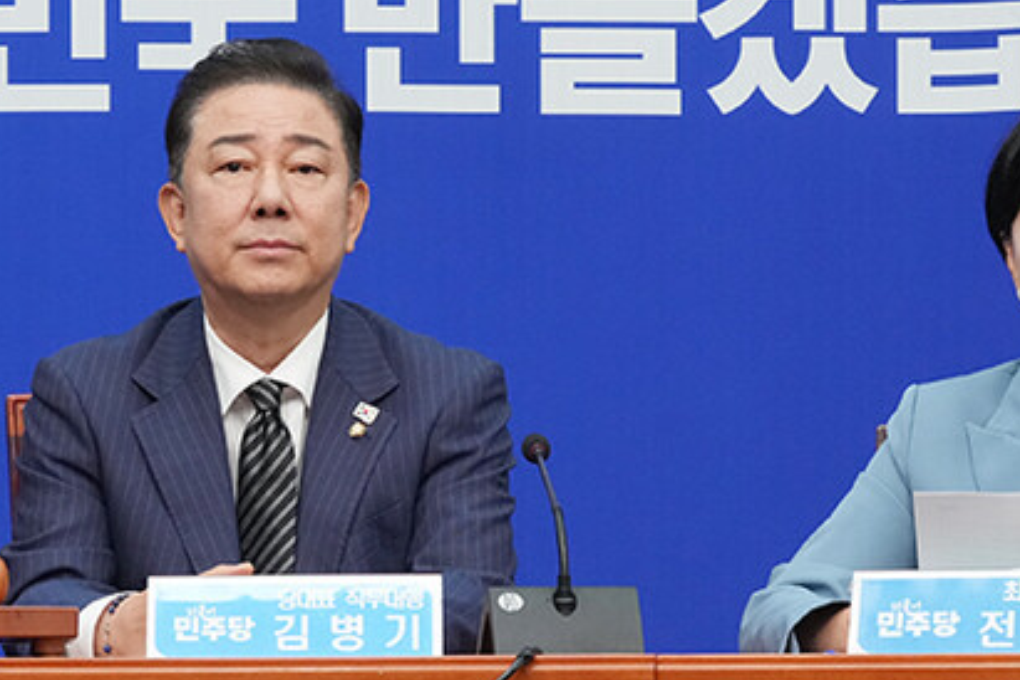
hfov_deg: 11.7
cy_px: 556
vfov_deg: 7.8
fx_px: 4958
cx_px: 258
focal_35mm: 175
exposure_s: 1/200
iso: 3200
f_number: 8
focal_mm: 75
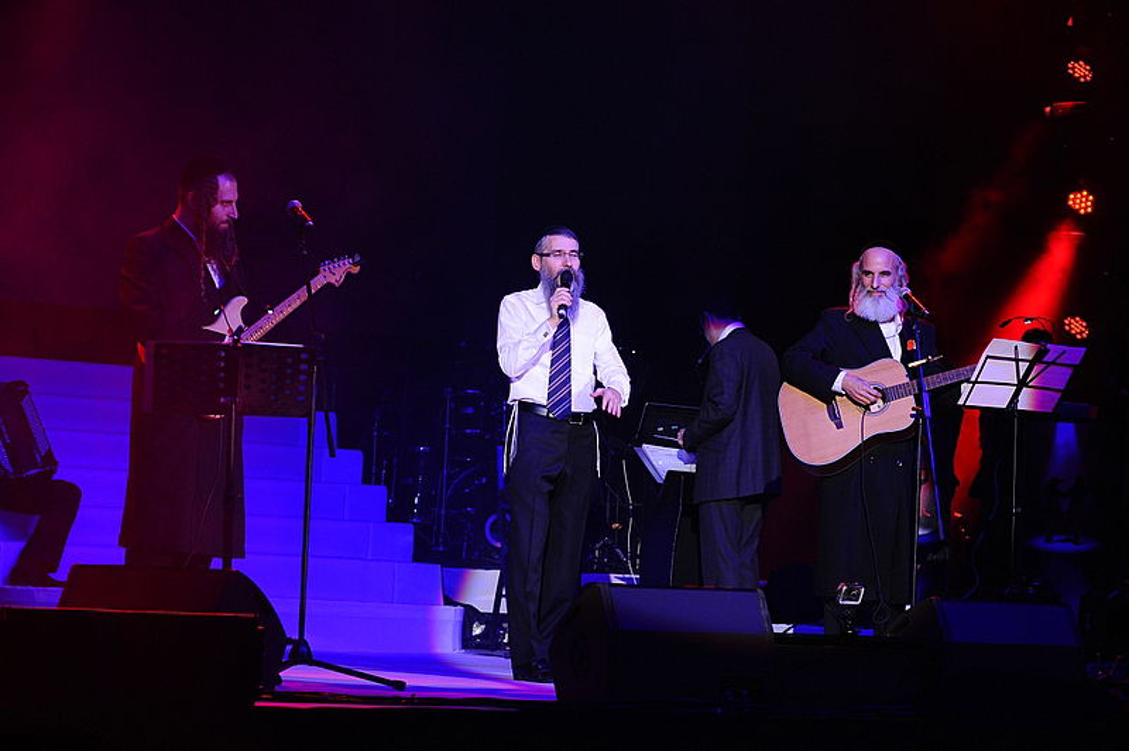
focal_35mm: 90
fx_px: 2820
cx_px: 564
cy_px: 376
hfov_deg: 22.6
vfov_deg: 15.2
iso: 1600
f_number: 5.6
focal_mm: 90
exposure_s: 1/200
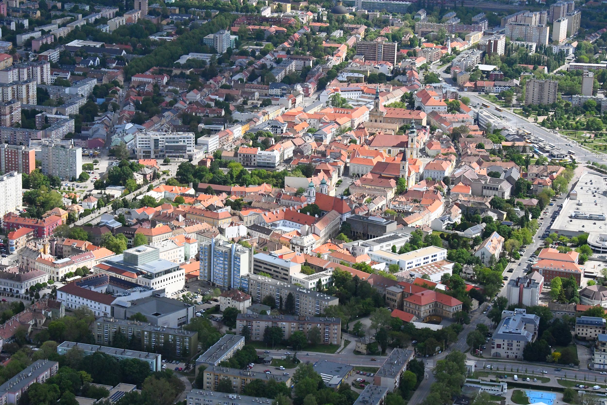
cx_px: 304
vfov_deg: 14.7
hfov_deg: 21.9
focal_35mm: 93
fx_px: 1568
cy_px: 202
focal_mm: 62
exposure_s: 1/3200
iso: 5000
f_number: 14
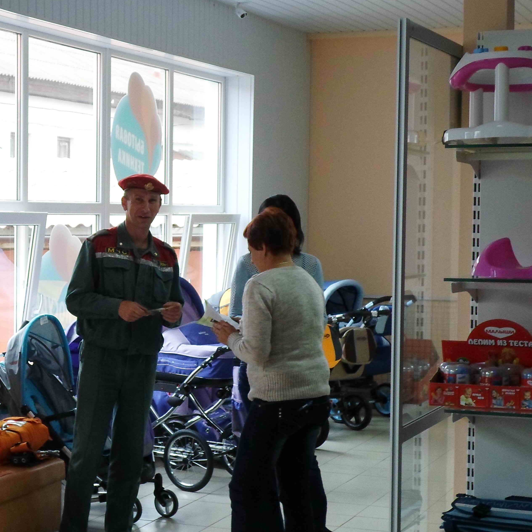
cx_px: 111
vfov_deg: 19.9
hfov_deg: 19.7
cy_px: 301
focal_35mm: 87
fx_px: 1513
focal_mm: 9.7
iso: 160
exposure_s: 1/45
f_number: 3.6
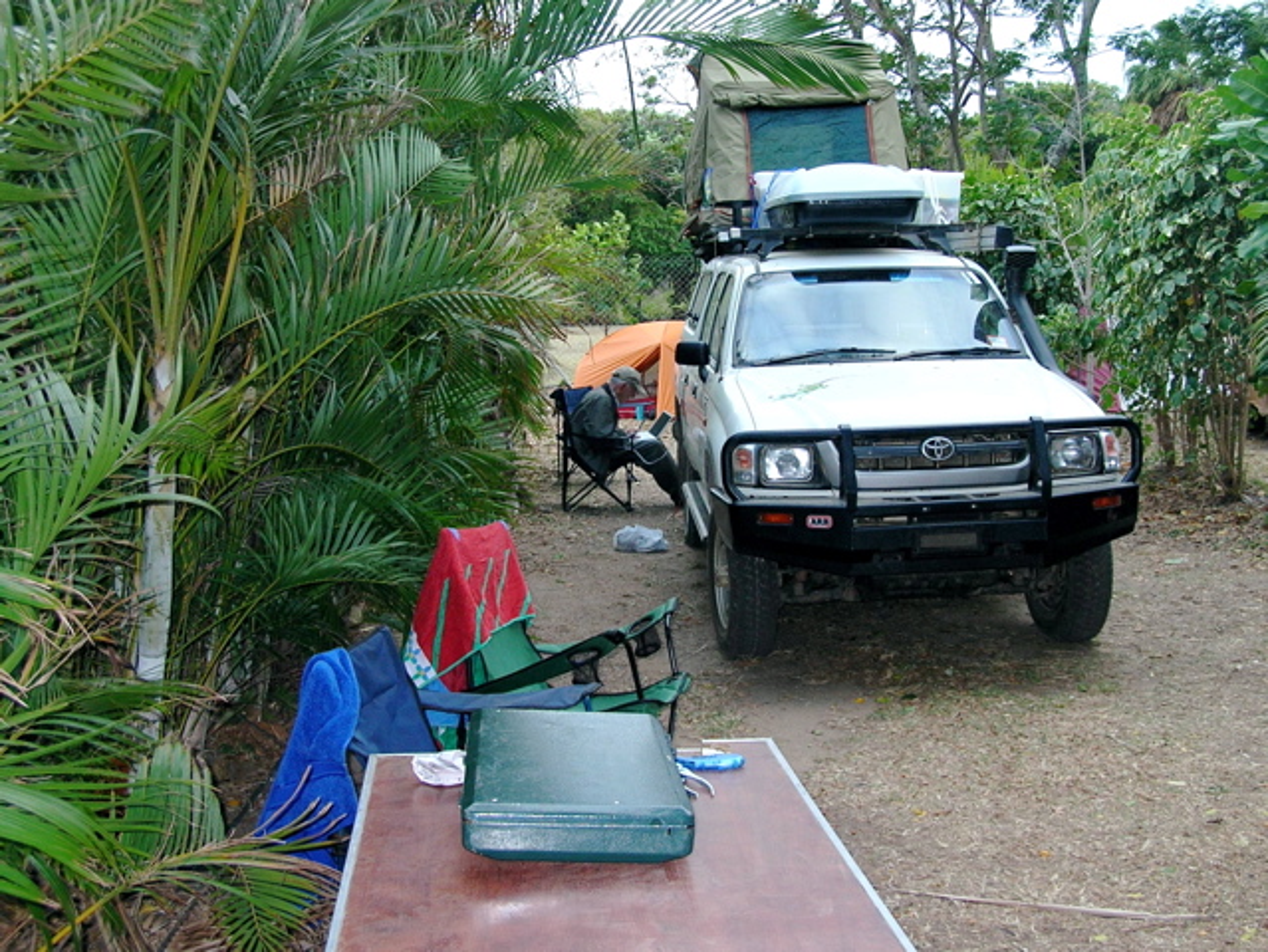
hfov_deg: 51.3
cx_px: 634
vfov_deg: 39.7
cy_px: 476
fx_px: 1319
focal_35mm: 36
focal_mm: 6
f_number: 2.7
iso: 50
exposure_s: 1/30
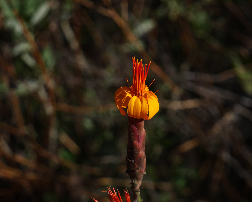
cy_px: 101
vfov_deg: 16.0
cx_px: 130
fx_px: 716
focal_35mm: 96
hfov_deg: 20.0
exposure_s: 1/6400
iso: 1000
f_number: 5.6
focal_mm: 46
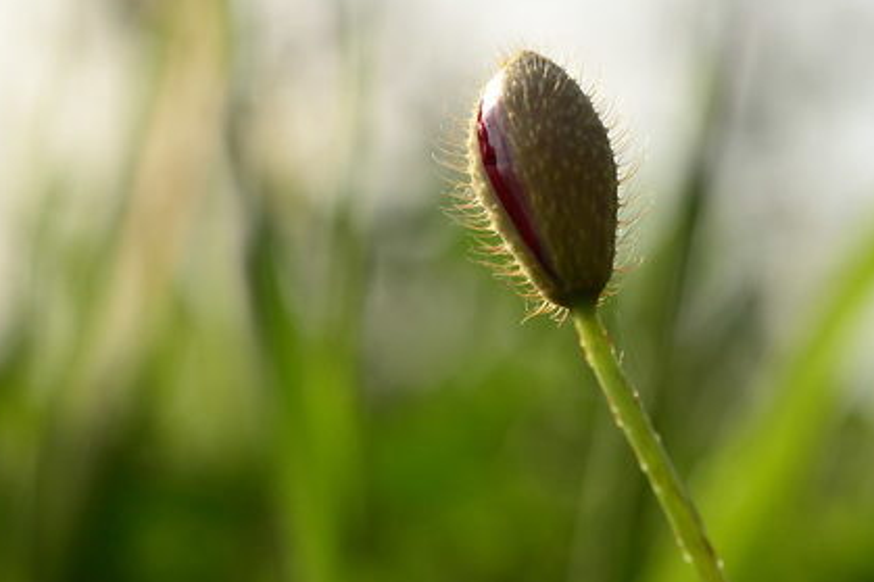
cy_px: 196
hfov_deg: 23.6
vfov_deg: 15.8
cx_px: 565
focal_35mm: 86
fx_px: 2087
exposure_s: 1/2000
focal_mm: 60
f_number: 8
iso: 800
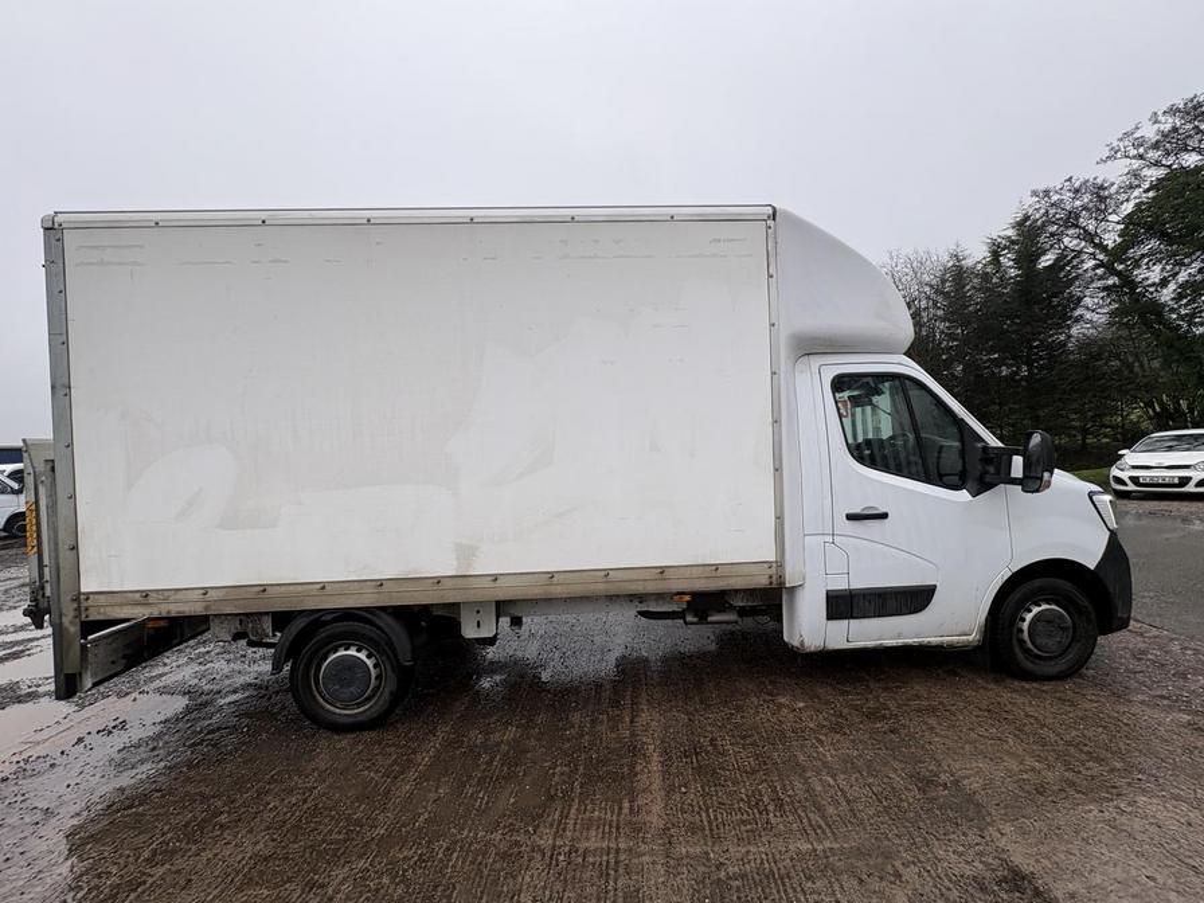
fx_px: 487
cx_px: 602
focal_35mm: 14
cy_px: 452
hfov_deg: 102.1
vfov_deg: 85.7
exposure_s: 1/99
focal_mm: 2.22
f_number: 2.2
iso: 40
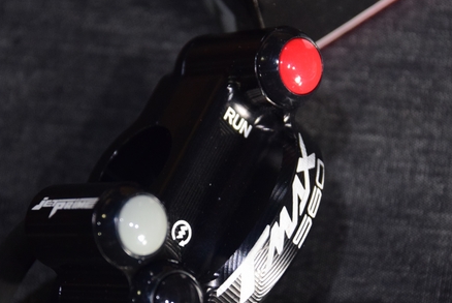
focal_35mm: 192
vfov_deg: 7.2
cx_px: 199
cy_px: 176
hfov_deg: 10.7
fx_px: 2413
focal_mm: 70
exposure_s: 1/25
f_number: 4
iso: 1600
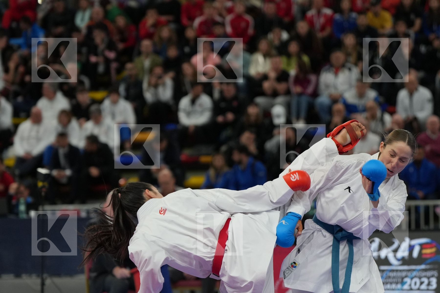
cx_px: 220
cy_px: 146
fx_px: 2285
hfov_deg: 11.0
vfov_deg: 7.3
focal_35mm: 187
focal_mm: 125
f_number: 2.8
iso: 1600
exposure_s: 1/1000
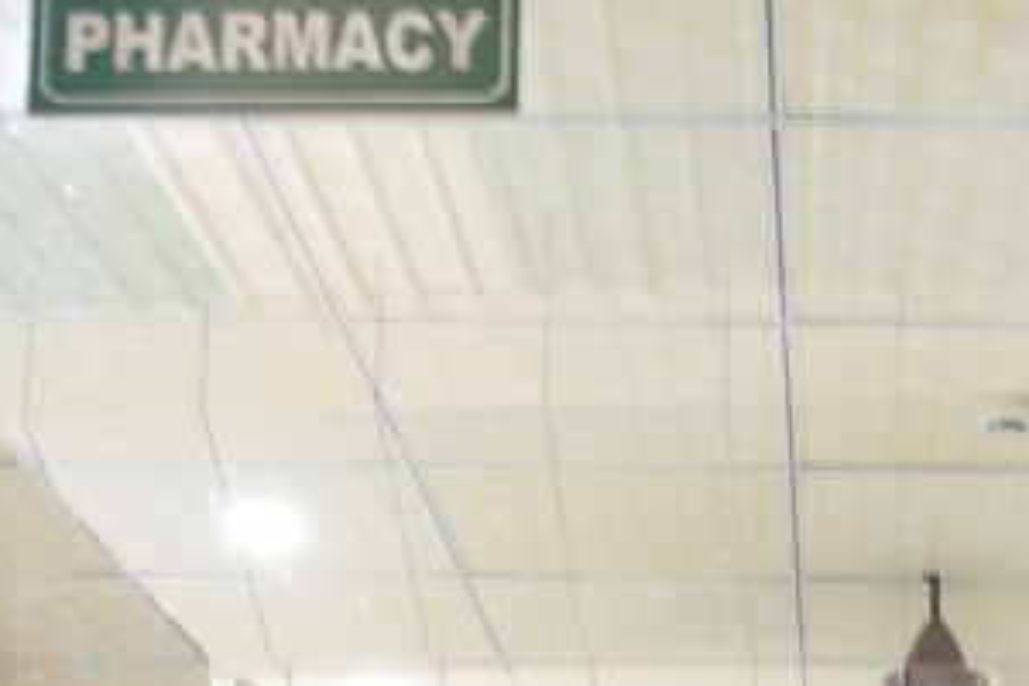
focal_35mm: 90
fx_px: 2572
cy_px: 1108
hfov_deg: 22.1
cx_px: 936
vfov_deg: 14.0
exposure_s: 1/2.5
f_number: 3.5
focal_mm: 18
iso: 100
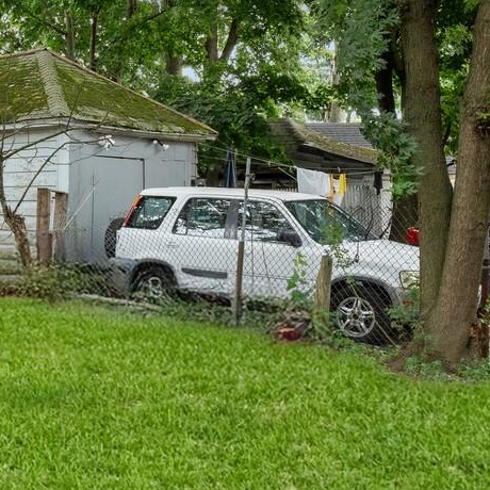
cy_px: 231
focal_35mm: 53
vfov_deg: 32.2
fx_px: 849
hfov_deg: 29.6
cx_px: -20
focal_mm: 14
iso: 1250
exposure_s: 1/100
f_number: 10
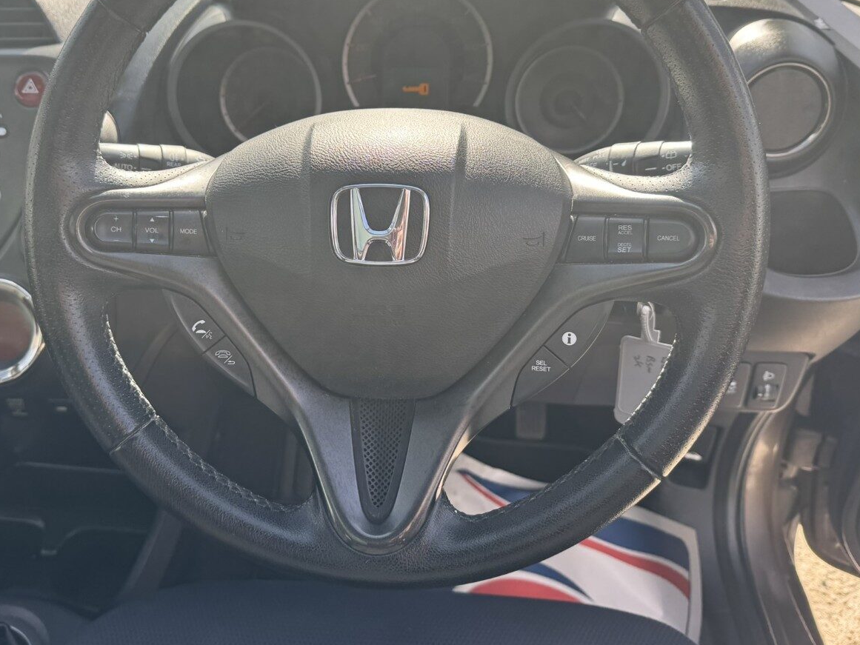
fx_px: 770
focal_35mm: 31
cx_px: 359
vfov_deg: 45.3
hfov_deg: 58.0
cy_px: 275
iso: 80
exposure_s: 1/451
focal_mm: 6.76
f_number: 1.78
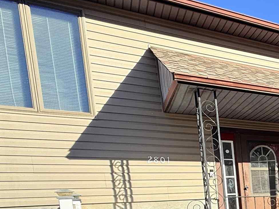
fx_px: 355
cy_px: 234
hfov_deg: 30.8
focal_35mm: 44
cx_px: 384
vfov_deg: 29.4
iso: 50
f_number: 2.2
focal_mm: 2.22
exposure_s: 1/527
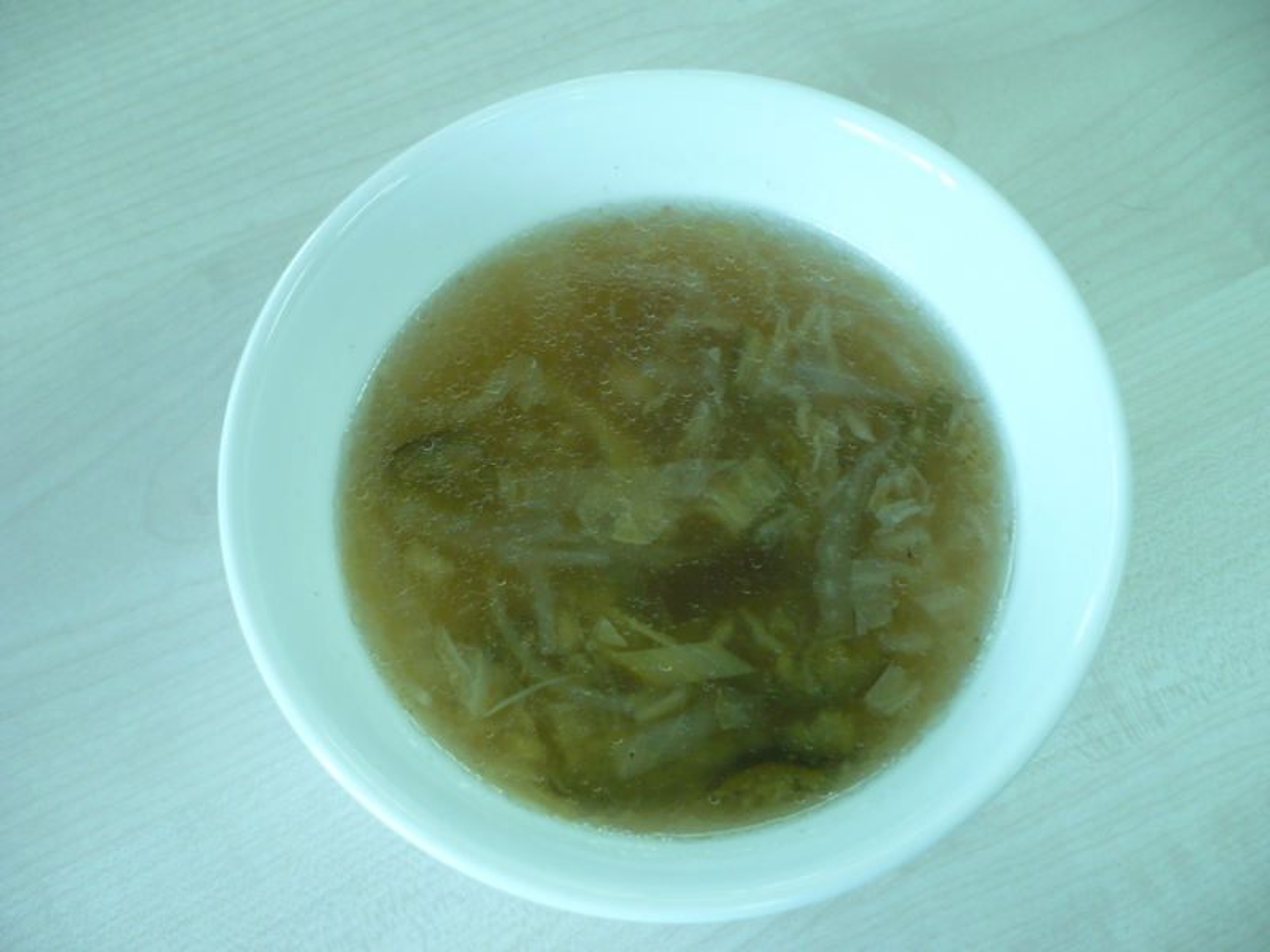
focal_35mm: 35
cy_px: 476
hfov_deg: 52.6
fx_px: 1284
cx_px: 635
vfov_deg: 40.7
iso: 125
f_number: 2.8
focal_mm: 5.8
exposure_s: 1/30
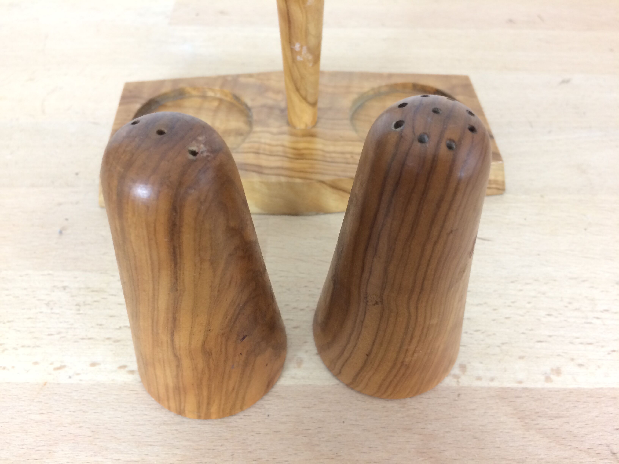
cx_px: 310
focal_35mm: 29
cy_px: 232
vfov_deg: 48.2
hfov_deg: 61.7
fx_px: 519
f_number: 2.2
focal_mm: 4.15
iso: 100
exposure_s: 1/33
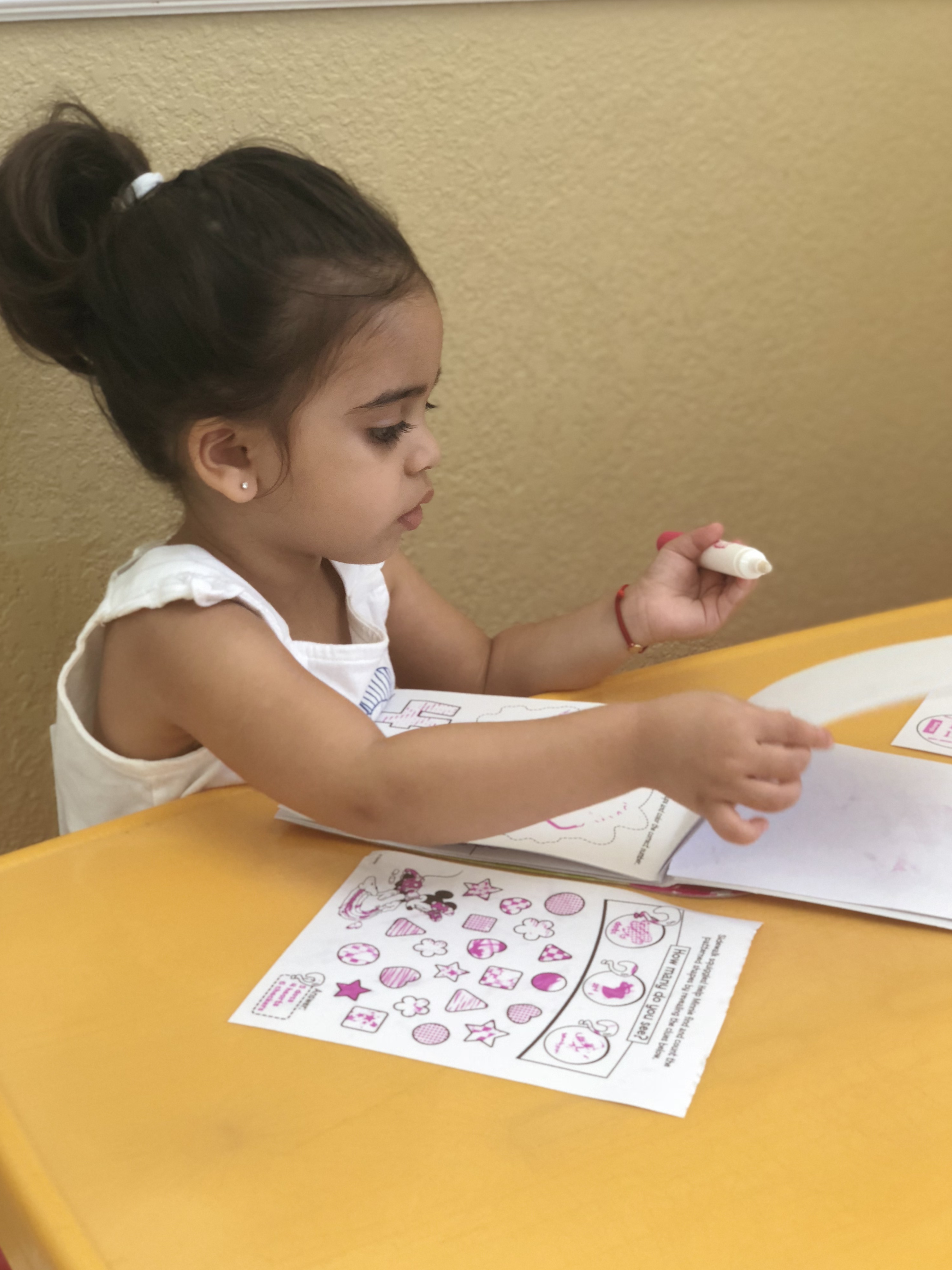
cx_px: 477
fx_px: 1943
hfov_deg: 27.5
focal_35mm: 53
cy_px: 626
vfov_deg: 36.2
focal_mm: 6
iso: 100
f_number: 2.4
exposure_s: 1/40
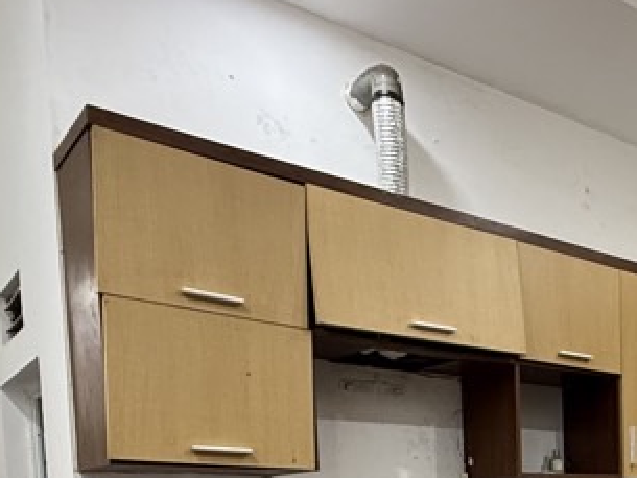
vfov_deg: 27.2
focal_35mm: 47
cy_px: 576
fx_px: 865
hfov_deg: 35.9
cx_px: 658
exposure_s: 1/50
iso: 250
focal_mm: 2.22
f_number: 2.2
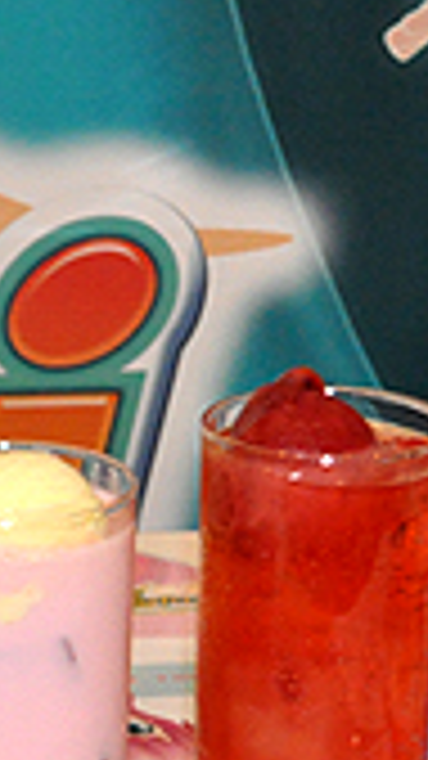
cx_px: -230
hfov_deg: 8.6
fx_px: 2777
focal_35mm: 138
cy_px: 706
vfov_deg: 15.4
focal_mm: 29
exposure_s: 1/100
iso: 2500
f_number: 7.1
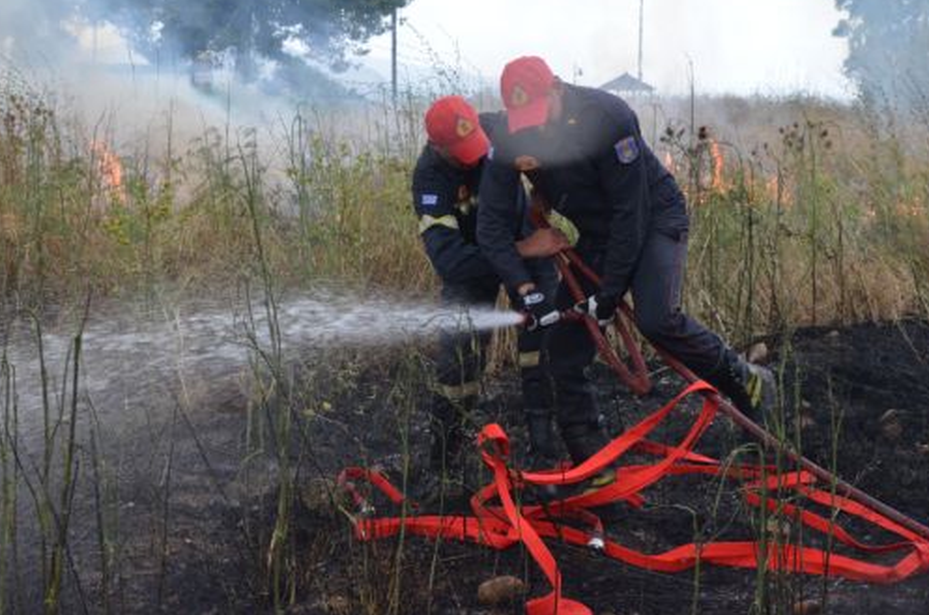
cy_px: 222
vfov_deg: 20.0
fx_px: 1742
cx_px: 508
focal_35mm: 68
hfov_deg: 29.8
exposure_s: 1/320
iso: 2000
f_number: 9
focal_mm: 35
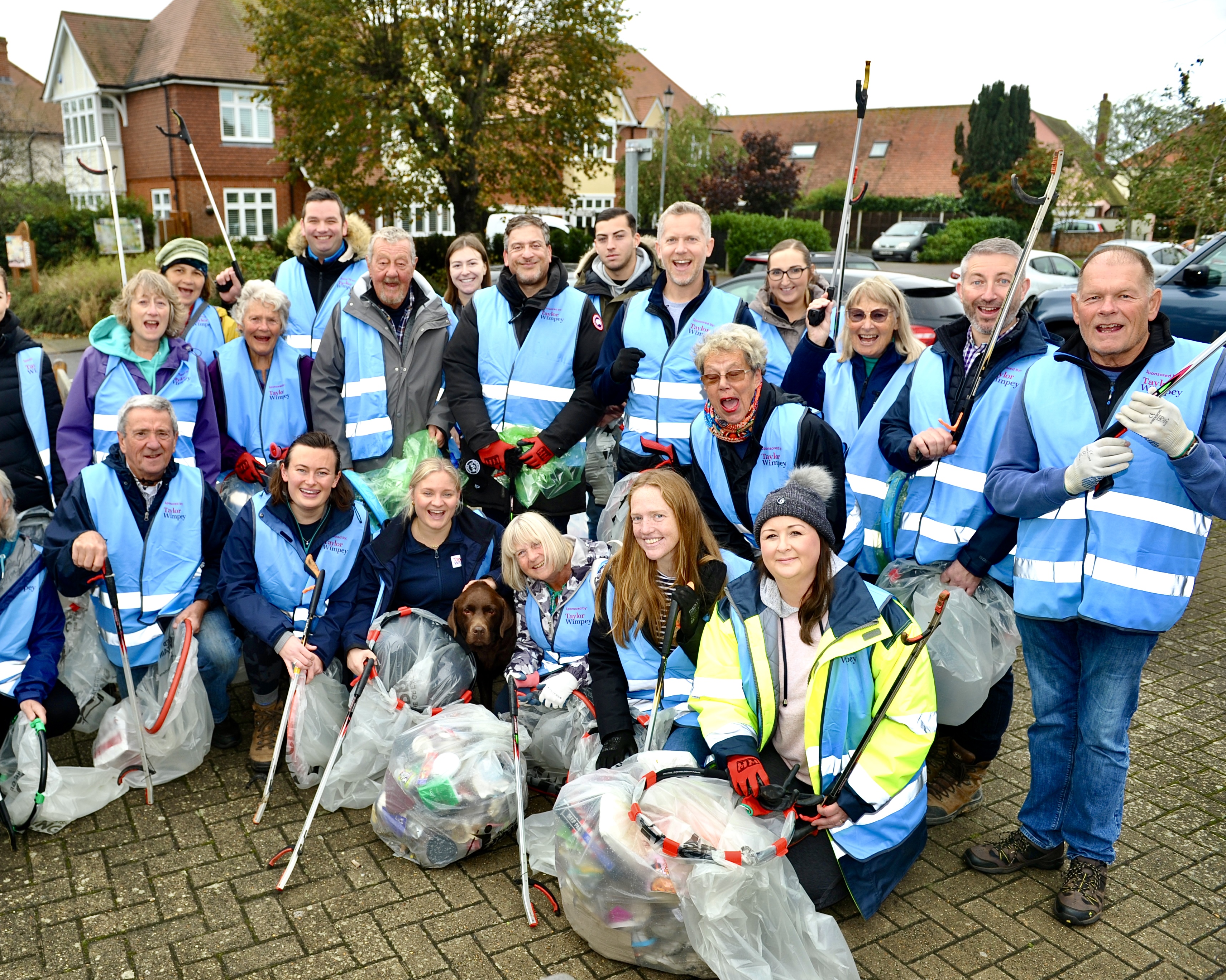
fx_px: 1016
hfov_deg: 61.6
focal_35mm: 28
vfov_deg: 51.5
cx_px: 487
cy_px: 497
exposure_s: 1/320
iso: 400
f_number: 4
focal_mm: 24
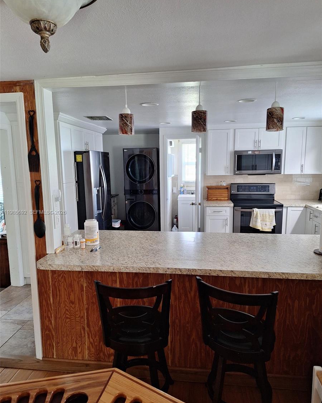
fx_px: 286
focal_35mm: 24
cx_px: 161
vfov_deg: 70.2
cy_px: 213
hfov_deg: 58.8
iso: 250
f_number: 1.8
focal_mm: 5.54
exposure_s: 1/40
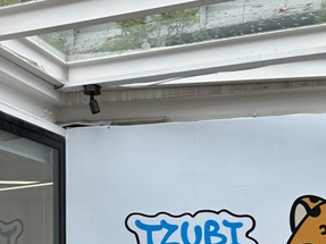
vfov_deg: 21.3
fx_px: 631
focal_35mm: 67
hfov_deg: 28.5
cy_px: 230
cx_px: 75
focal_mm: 6.86
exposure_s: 1/810
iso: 80
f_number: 1.78
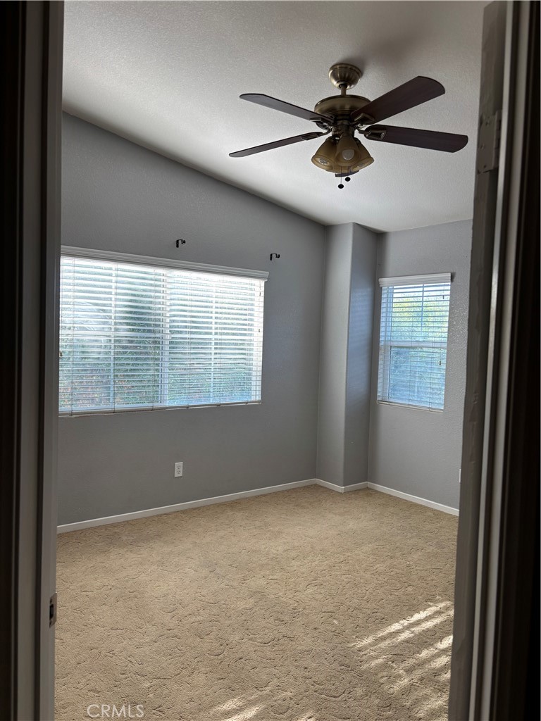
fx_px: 542
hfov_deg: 53.1
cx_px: 270
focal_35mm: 26
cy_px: 360
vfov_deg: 67.3
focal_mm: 5.96
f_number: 1.6
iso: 40
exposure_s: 1/121
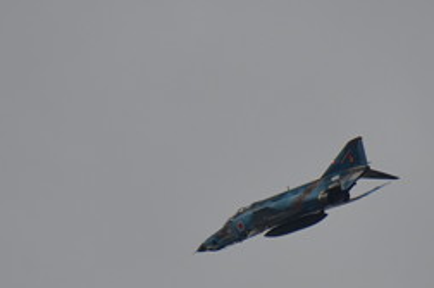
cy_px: 184
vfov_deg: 1.2
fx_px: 13416
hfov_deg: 1.9
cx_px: 205
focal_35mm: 1115
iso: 400
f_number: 5.6
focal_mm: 300
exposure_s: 1/1600
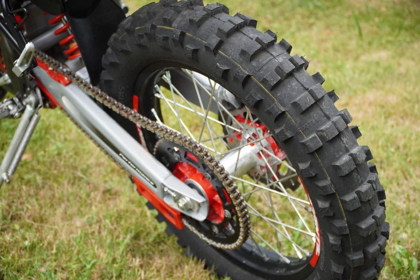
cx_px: 210
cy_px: 140
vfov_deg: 23.8
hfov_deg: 35.1
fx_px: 665
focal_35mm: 57
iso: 1600
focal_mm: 38
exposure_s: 1/2000
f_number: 4
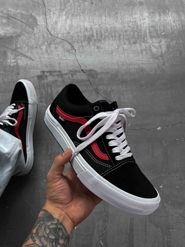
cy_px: 145
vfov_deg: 53.7
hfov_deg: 41.5
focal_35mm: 34
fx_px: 242
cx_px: 69
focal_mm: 5.7
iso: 40
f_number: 1.5
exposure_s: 1/240
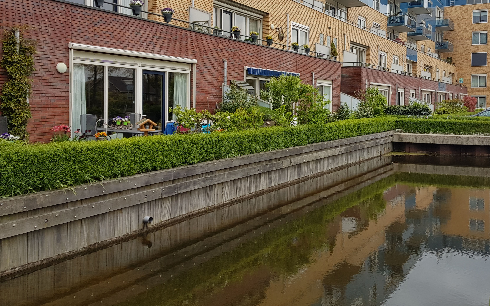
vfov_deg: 34.9
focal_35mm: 36
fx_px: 481
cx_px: 276
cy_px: 92
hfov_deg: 53.9
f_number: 1.7
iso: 40
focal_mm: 4.2
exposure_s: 1/570
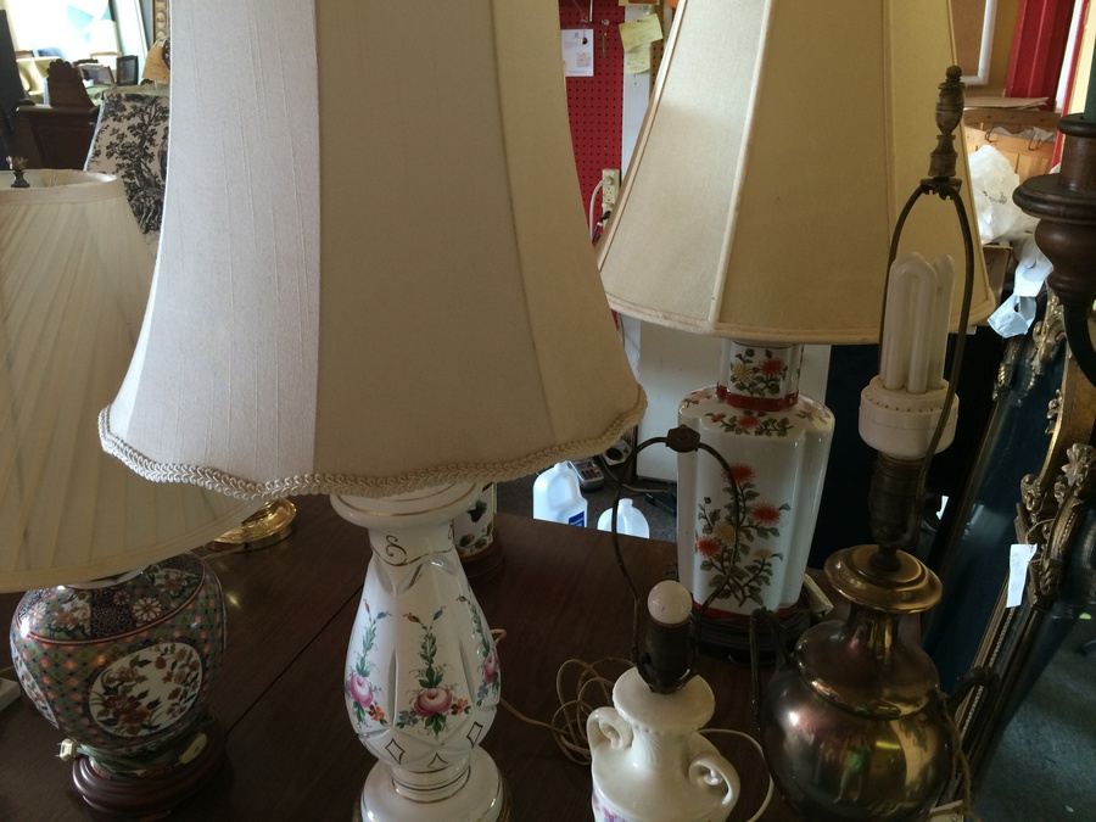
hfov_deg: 60.0
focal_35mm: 30
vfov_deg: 46.8
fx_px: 950
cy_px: 411
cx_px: 548
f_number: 2.2
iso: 100
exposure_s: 1/30
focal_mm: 4.12
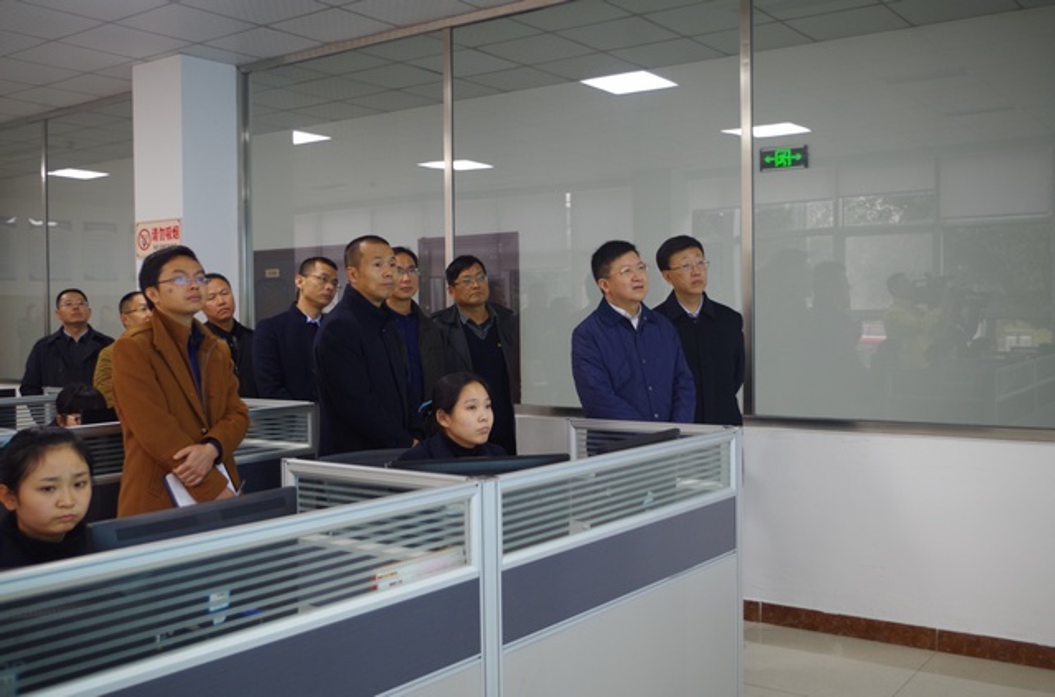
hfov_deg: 53.3
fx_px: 1052
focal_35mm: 36
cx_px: 528
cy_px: 348
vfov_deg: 36.7
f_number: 4
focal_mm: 24.38
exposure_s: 1/20
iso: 400
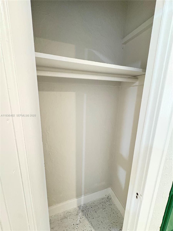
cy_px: 116
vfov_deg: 102.1
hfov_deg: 85.7
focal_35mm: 14
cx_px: 86
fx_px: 93
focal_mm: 2.22
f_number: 2.2
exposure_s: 1/30
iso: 1000
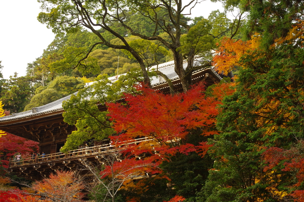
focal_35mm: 51
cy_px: 100
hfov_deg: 38.9
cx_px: 145
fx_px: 430
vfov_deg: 26.4
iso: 800
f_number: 9
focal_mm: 31
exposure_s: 1/160
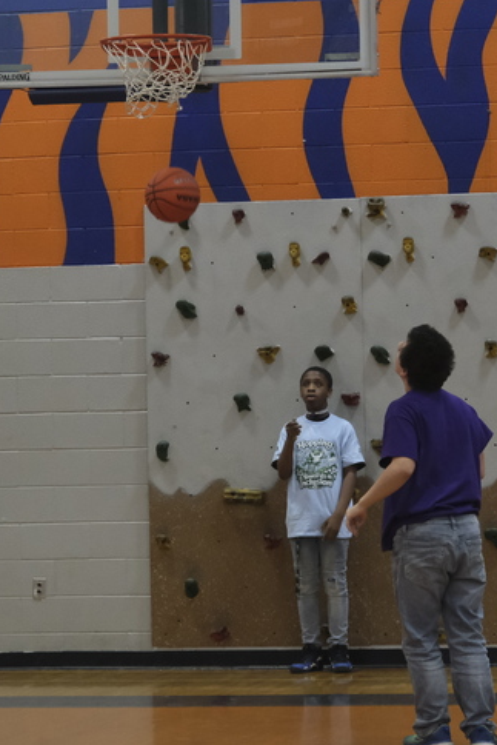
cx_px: 374
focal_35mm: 148
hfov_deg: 9.3
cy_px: 298
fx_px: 3062
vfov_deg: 13.9
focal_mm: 46.6
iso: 3200
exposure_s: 1/250
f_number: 4
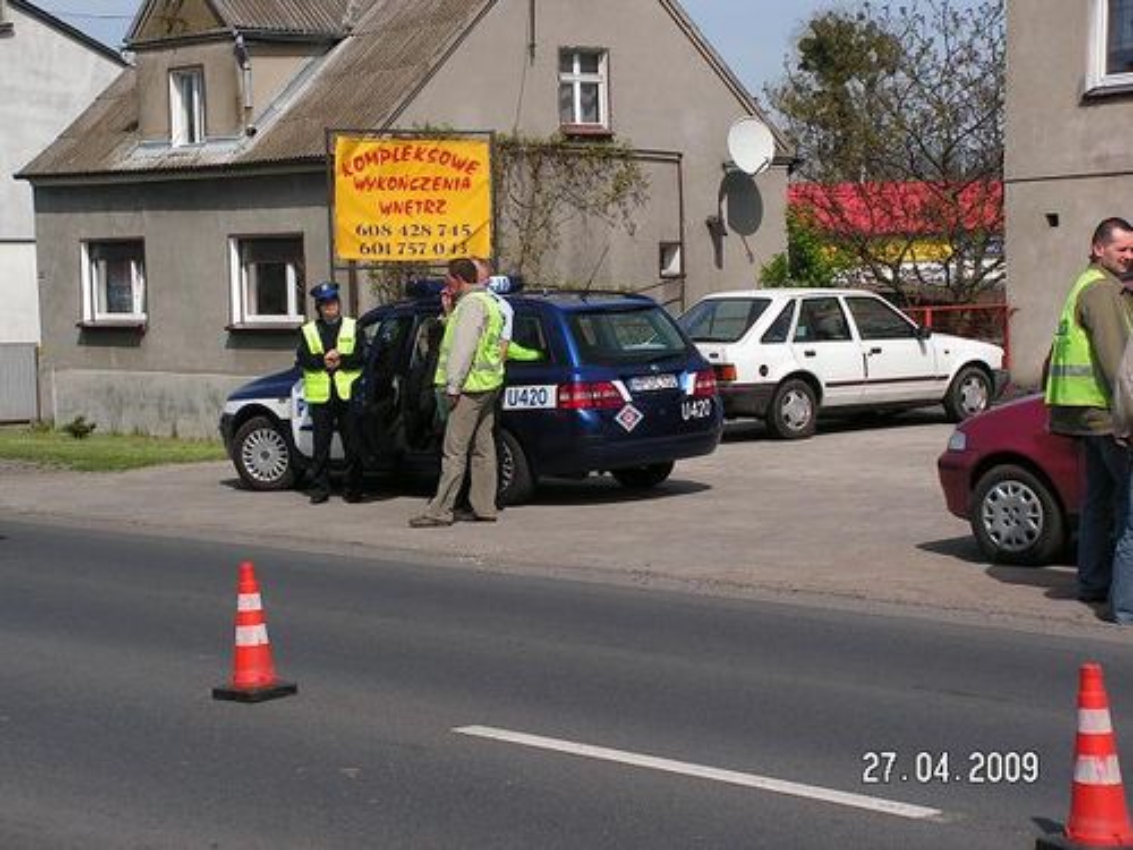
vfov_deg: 18.4
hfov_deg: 24.4
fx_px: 2618
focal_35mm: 80
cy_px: 425
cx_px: 566
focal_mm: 13.4
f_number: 4.8
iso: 64
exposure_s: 1/640
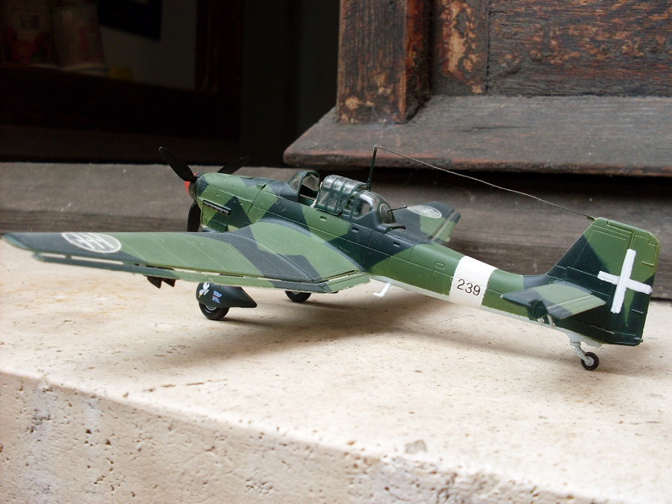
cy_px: 252
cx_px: 336
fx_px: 738
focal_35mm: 38
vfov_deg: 37.7
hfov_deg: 49.0
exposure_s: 1/125
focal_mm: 6.3
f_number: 2.8
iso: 80
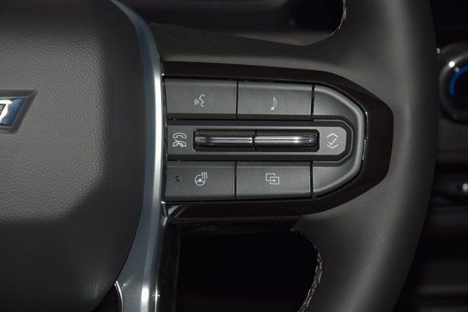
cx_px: 234
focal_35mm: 105
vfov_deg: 13.0
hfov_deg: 19.5
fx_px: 1365
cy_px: 156
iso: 100
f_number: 8
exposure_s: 1/125
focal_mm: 70
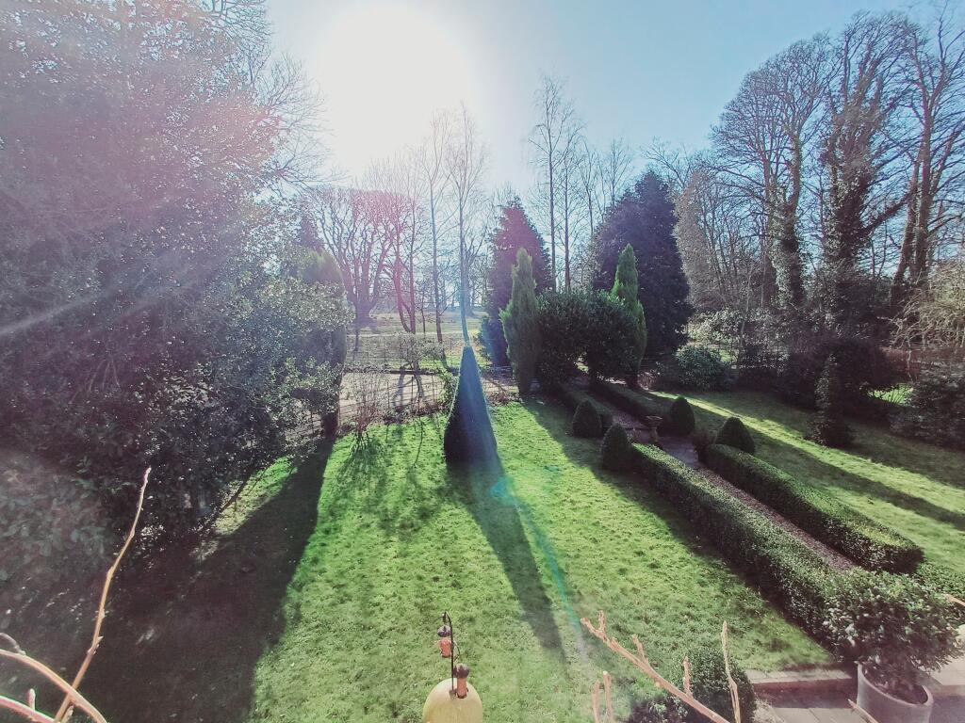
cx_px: 482
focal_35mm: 16
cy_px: 362
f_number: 2.2
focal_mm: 1.64
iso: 40
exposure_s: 1/754
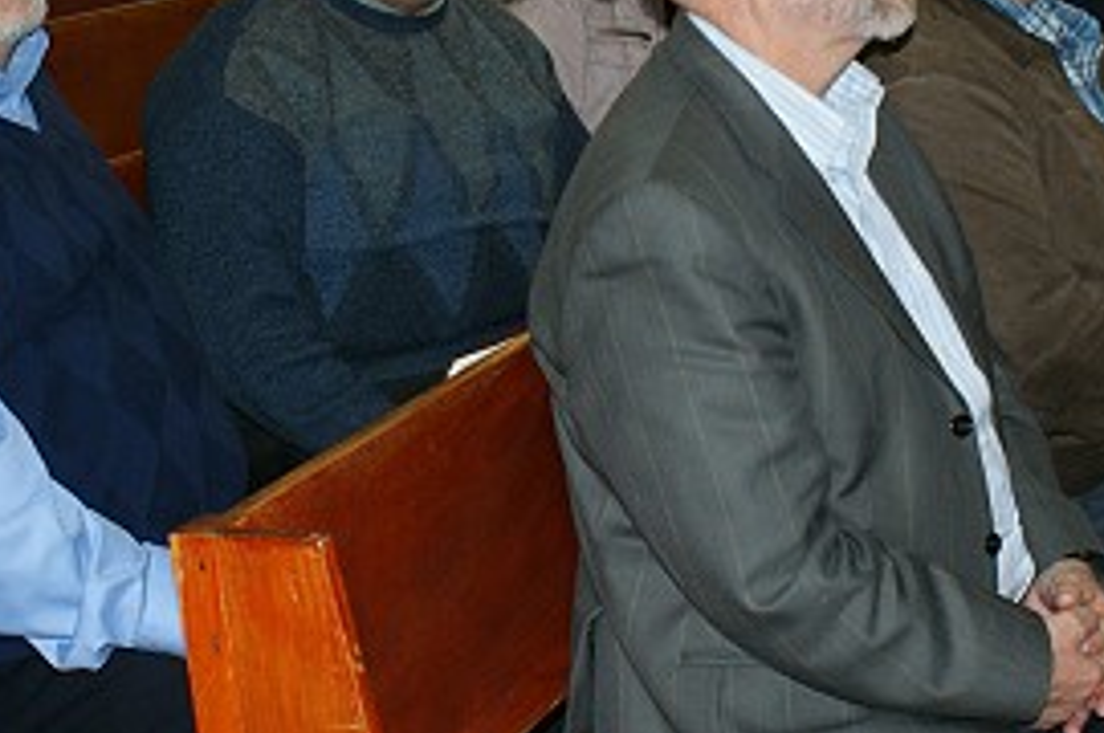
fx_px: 2205
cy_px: 238
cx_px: 587
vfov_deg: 18.8
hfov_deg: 28.1
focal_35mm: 72
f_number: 5.6
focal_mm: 26
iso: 400
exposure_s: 1/60
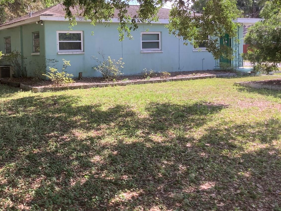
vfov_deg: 32.7
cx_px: 83
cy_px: 76
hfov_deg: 42.1
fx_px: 357
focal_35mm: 44
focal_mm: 3.3
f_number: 2.4
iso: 25
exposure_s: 1/209
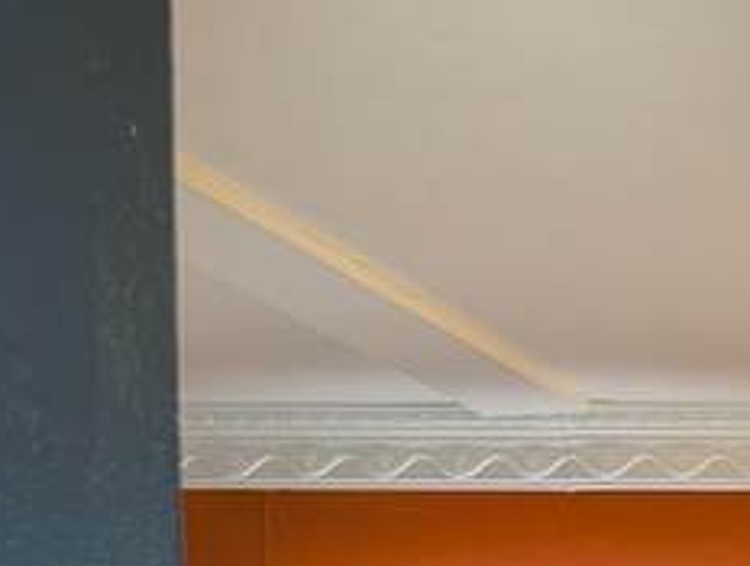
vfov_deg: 10.4
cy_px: 1135
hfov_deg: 12.3
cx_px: 1705
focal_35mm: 132
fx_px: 2866
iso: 54
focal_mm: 6.9
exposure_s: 1/120
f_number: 1.68
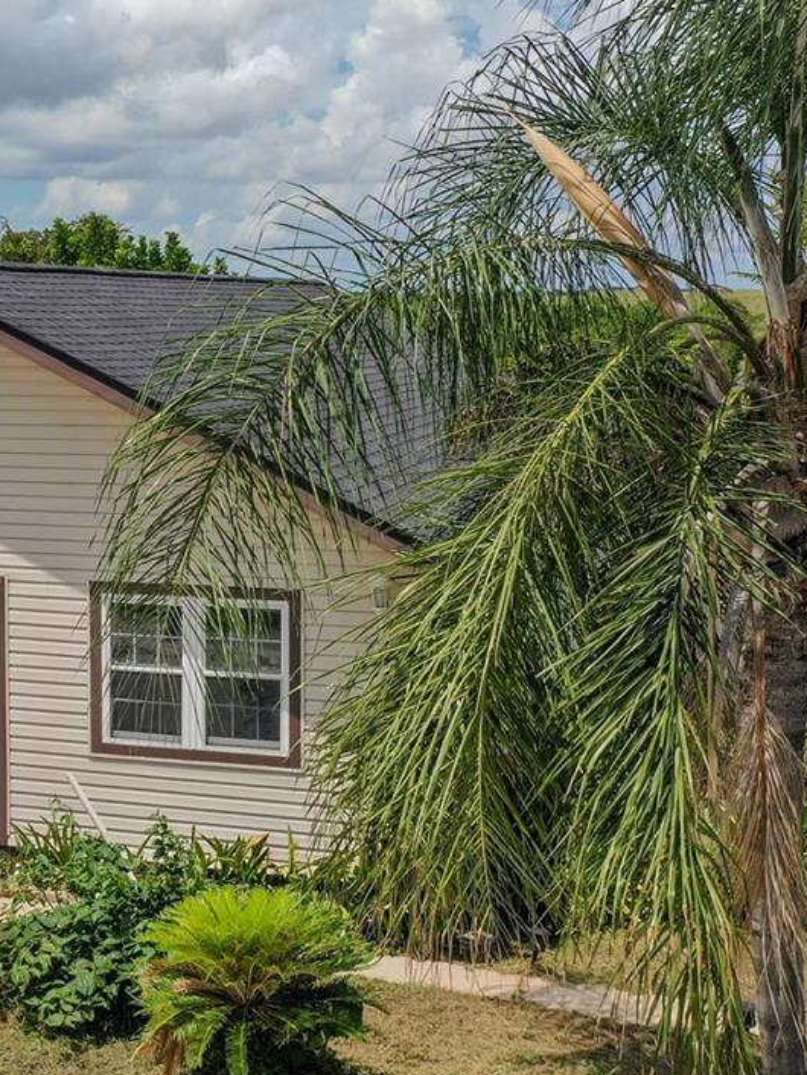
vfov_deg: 31.6
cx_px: -29
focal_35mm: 61
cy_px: 481
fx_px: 1895
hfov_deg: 22.9
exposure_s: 1/100
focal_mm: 10.26
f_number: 4
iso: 100
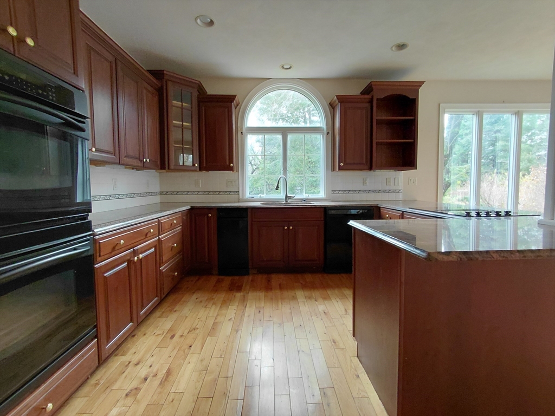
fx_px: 257
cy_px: 208
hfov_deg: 94.5
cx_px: 278
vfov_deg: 78.1
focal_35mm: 16
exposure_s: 1/60
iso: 125
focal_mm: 1.64
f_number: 2.2
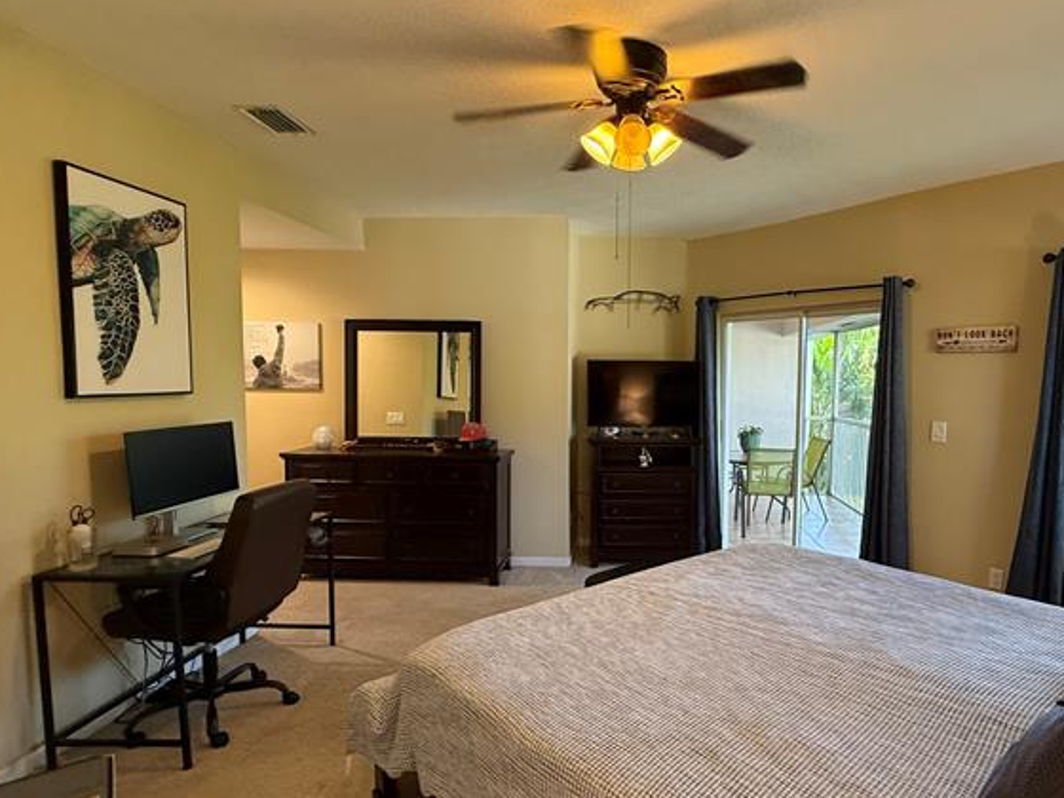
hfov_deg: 80.7
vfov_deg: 65.9
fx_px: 615
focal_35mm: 20
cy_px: 428
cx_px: 644
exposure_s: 1/60
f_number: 2.2
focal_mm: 2.22
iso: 320
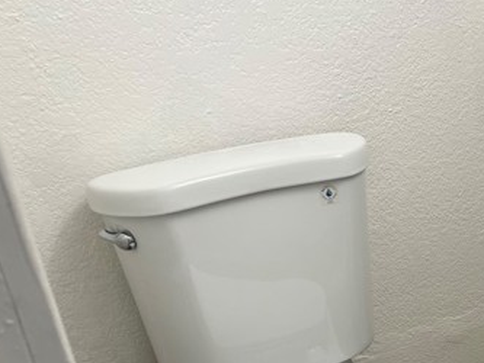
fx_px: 699
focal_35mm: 50
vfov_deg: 28.2
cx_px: 432
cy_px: 317
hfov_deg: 36.0
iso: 80
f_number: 1.6
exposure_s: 1/120
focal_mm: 5.1
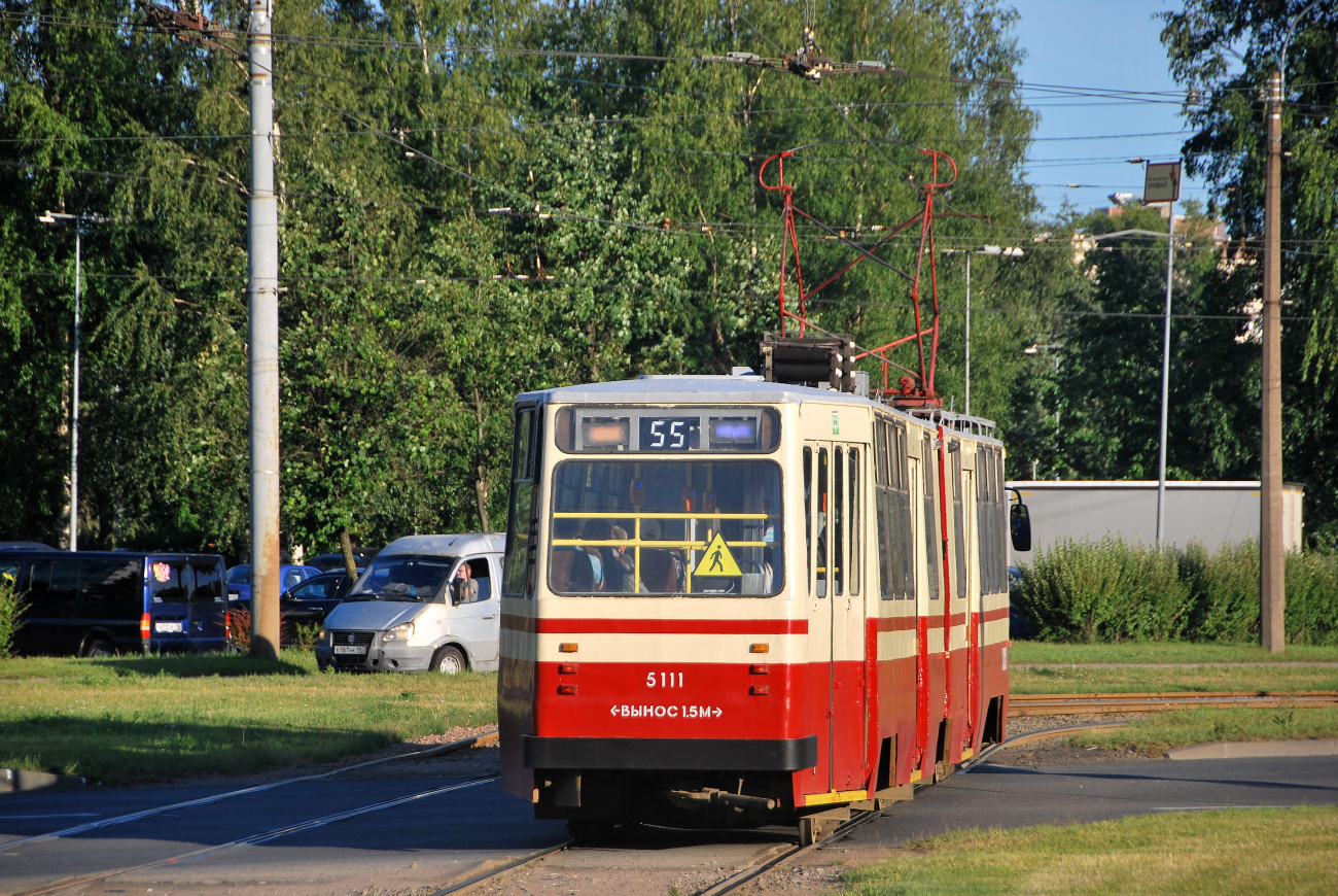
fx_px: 7535
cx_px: 669
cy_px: 448
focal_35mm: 202
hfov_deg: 10.1
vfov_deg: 6.8
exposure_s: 1/400
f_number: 5.6
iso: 100
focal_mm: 135
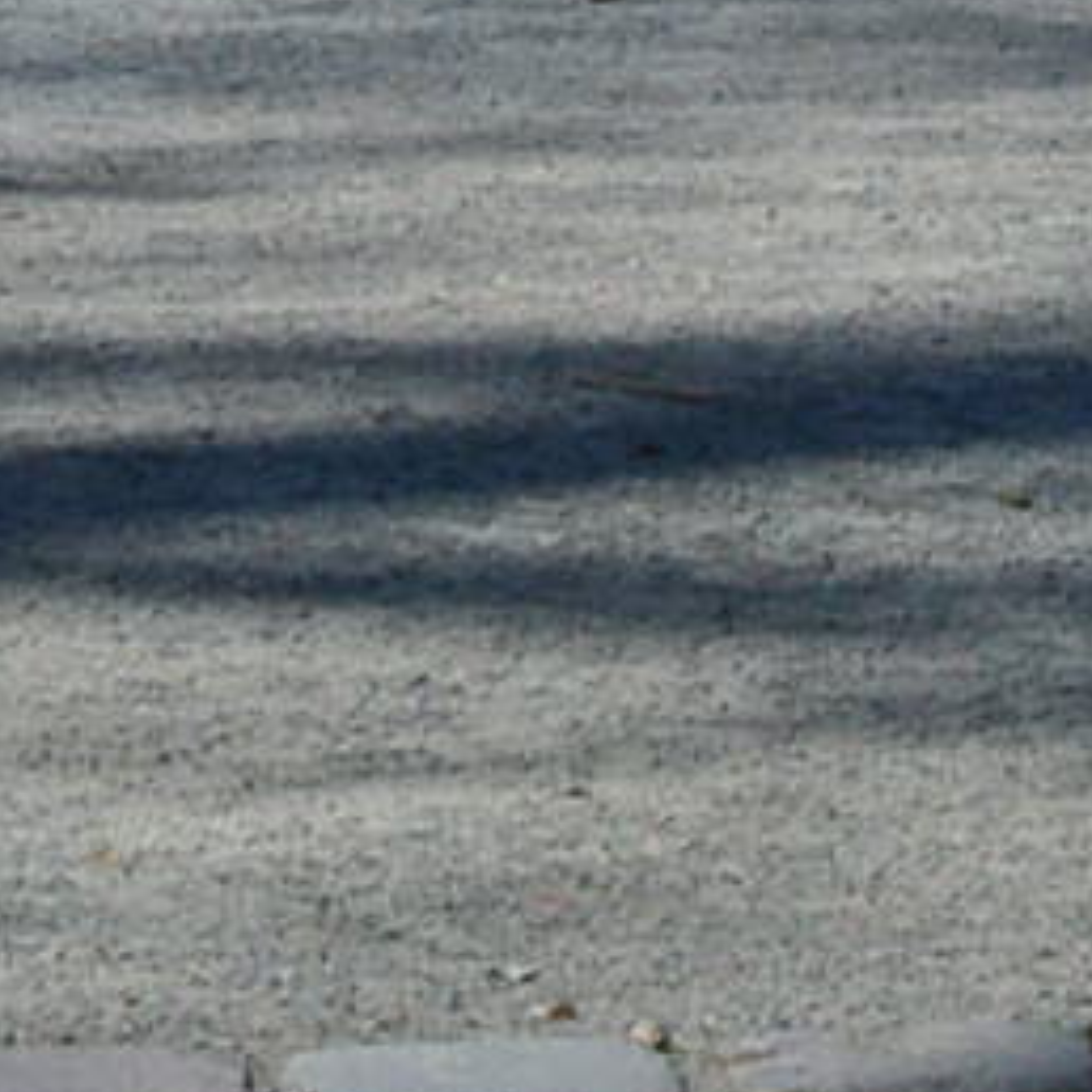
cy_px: -2975
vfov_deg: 4.7
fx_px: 12205
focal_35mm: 342
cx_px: 2895
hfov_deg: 4.9
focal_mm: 23
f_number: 11
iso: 400
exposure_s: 1/500
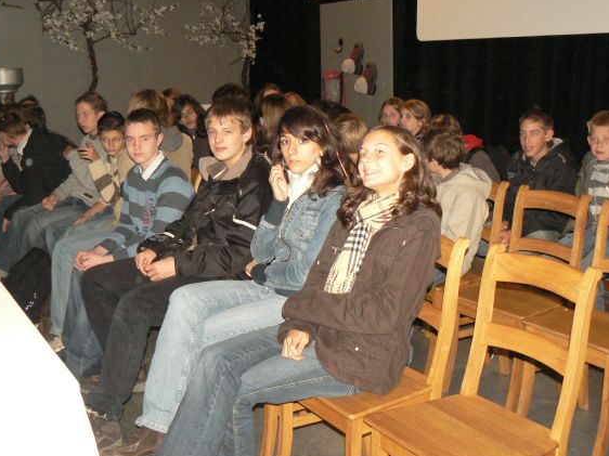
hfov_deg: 45.8
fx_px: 721
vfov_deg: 35.1
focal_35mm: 41
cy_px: 204
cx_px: 285
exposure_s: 1/30
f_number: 2.8
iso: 250
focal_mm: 6
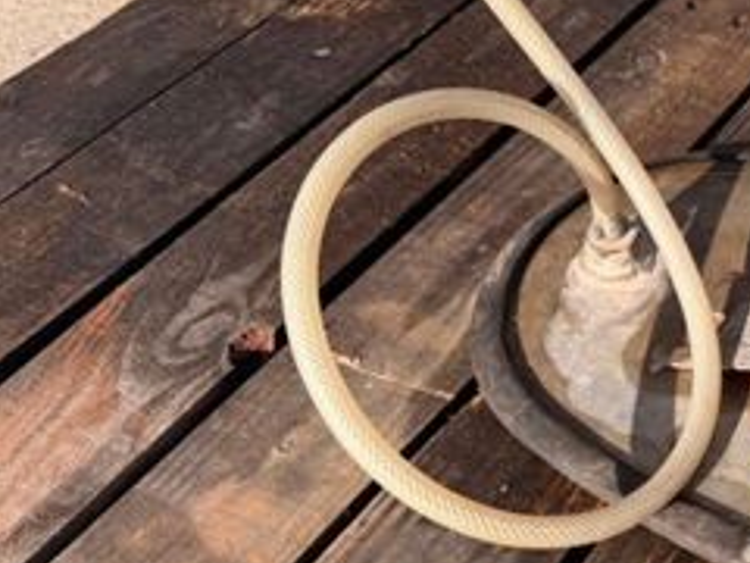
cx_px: 934
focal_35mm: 60
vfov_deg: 24.4
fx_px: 1300
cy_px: 316
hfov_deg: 27.6
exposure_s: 1/2907
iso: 80
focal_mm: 6.76
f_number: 1.78
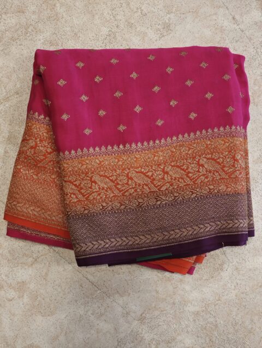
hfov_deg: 31.6
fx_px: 463
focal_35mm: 46
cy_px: 174
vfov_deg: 41.2
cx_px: 131
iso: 400
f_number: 1.6
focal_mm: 6.55
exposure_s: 1/100
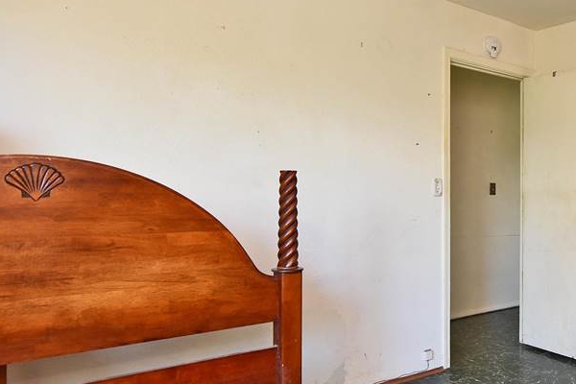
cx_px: 482
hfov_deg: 53.7
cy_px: 187
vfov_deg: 41.1
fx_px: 512
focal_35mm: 32
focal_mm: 15
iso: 640
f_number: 14
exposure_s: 1/15
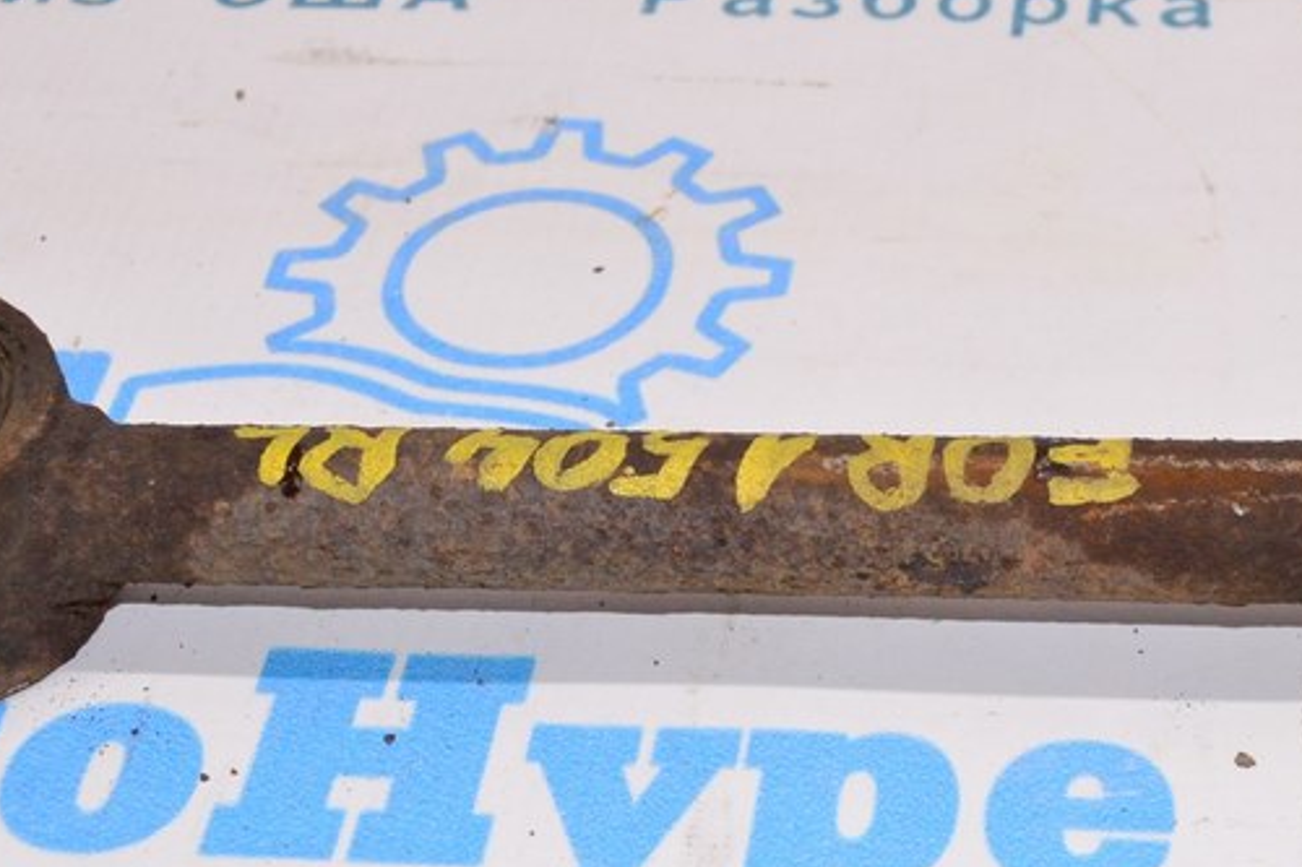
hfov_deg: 22.6
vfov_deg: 15.3
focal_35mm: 89
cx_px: 1005
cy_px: 514
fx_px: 3218
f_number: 8
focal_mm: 29
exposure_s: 1/80
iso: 1600
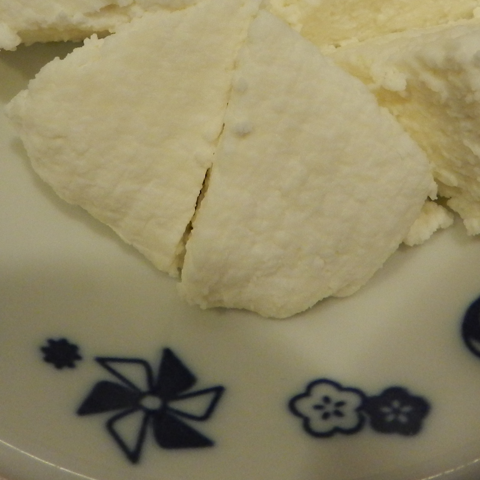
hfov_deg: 32.2
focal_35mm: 53
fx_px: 831
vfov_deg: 30.8
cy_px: 49
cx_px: 220
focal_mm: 4
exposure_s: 1/30
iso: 400
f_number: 3.4
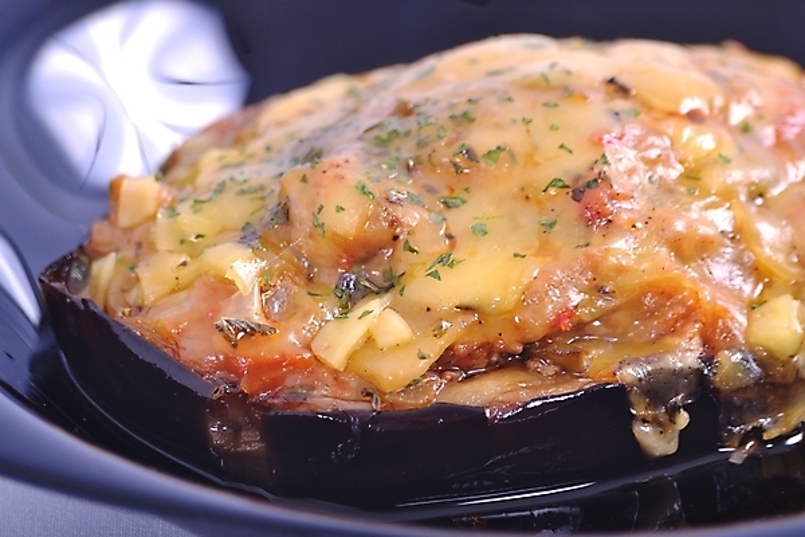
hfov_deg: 4.6
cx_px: 402
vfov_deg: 3.1
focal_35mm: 450
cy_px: 268
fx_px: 10062
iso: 100
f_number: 7.1
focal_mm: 300
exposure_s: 1/160
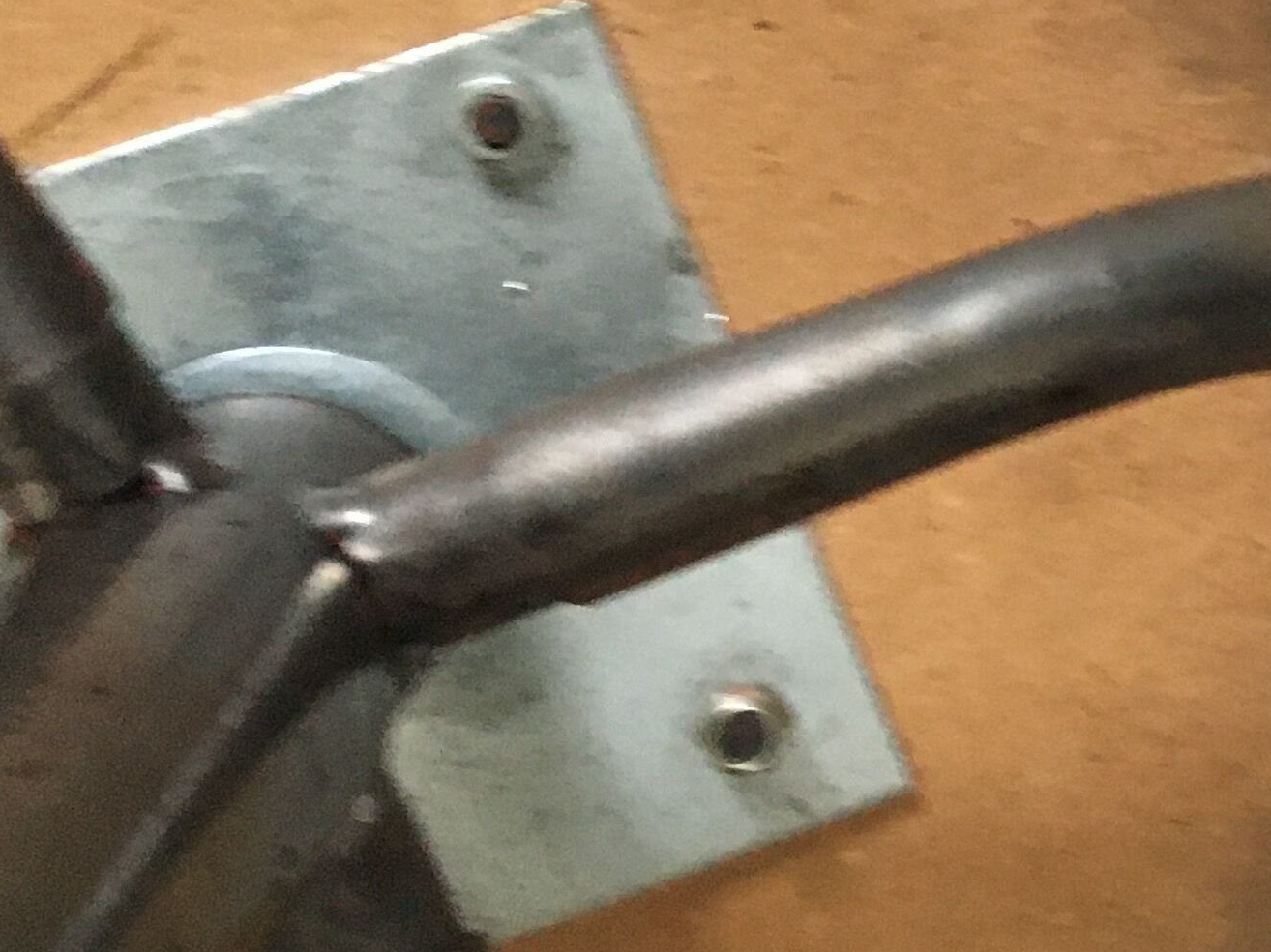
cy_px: 250
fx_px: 3267
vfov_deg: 16.5
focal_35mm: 89
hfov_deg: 19.3
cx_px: 1885
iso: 200
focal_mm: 4.15
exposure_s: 1/20
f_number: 2.2
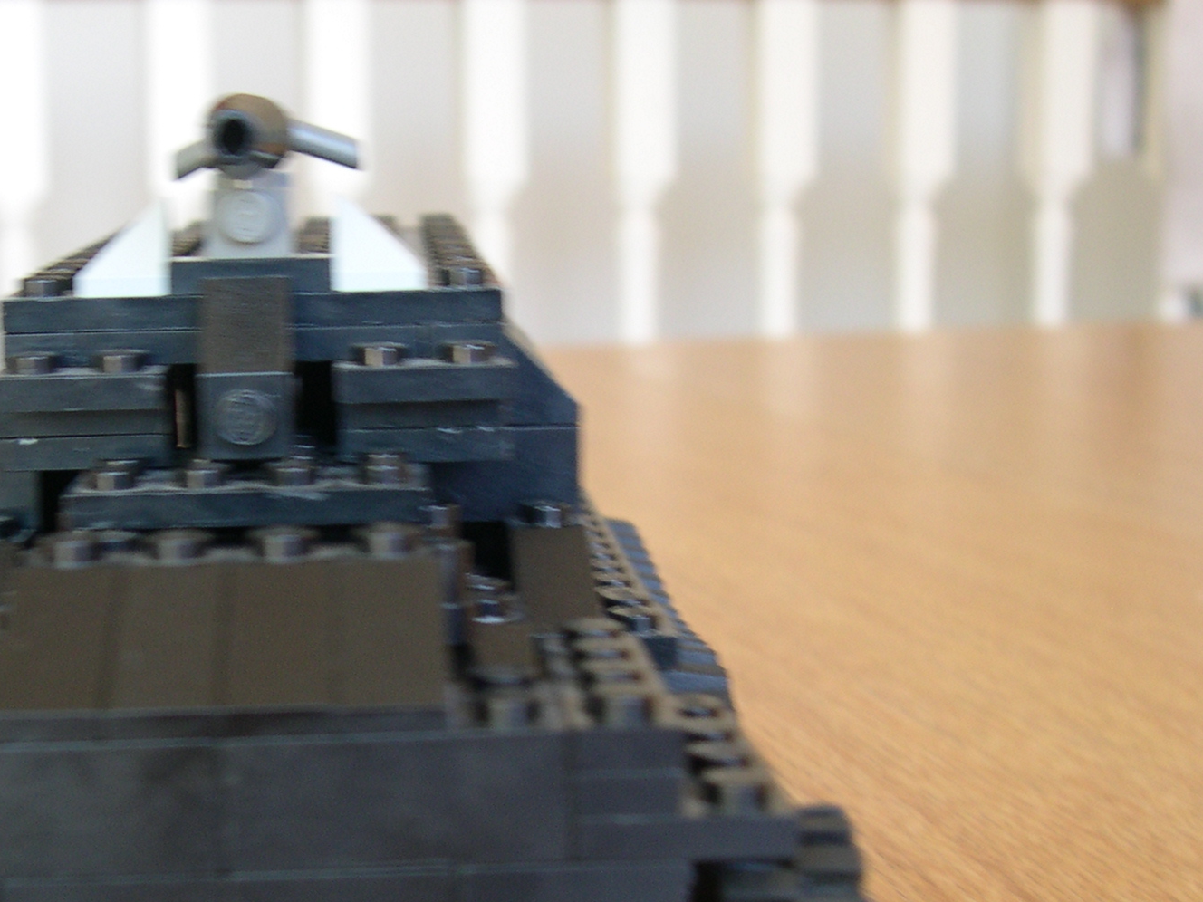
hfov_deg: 29.6
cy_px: 547
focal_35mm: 65
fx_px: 2259
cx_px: 389
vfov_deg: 22.5
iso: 100
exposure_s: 1/14.7
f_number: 2.8
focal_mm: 8
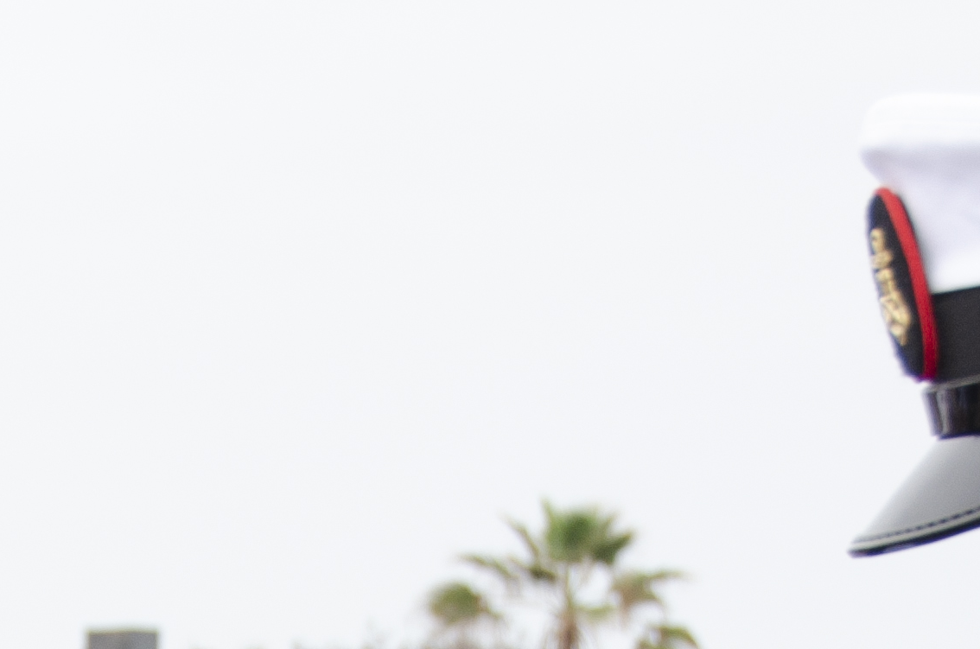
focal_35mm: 228
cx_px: 10
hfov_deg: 9.0
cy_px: 1409
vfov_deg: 5.8
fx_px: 6198
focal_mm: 35
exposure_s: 1/250
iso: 200
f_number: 6.3
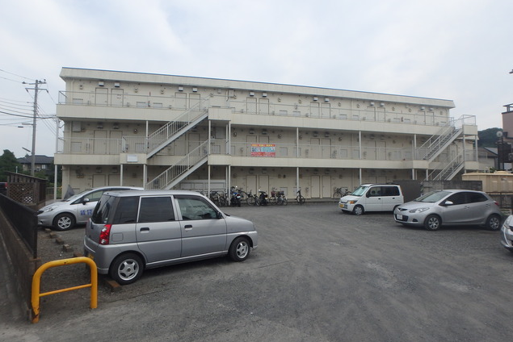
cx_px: 258
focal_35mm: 22
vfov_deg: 57.3
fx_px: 314
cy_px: 166
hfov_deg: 78.6
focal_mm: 3.7
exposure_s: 1/400
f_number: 6
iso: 125
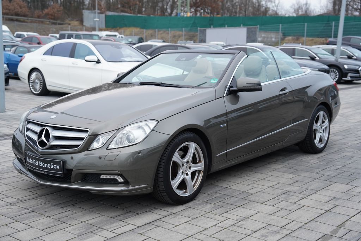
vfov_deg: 28.1
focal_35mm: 48
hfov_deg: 41.1
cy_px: 120
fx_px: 481
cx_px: 180
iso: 1000
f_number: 4
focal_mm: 48
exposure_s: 1/160
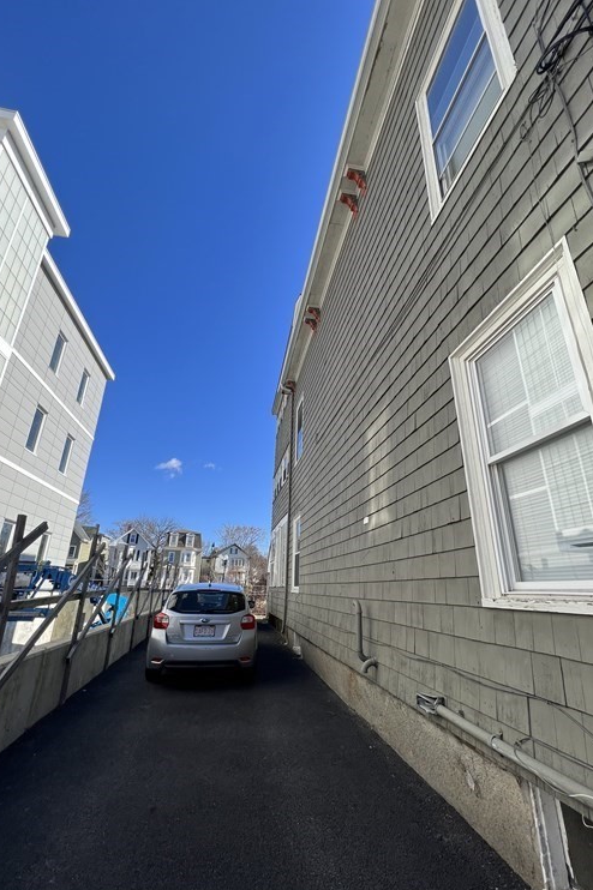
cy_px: 459
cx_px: 292
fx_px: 346
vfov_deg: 104.2
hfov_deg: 81.1
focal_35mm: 14
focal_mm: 1.57
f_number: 1.8
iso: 32
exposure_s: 1/903
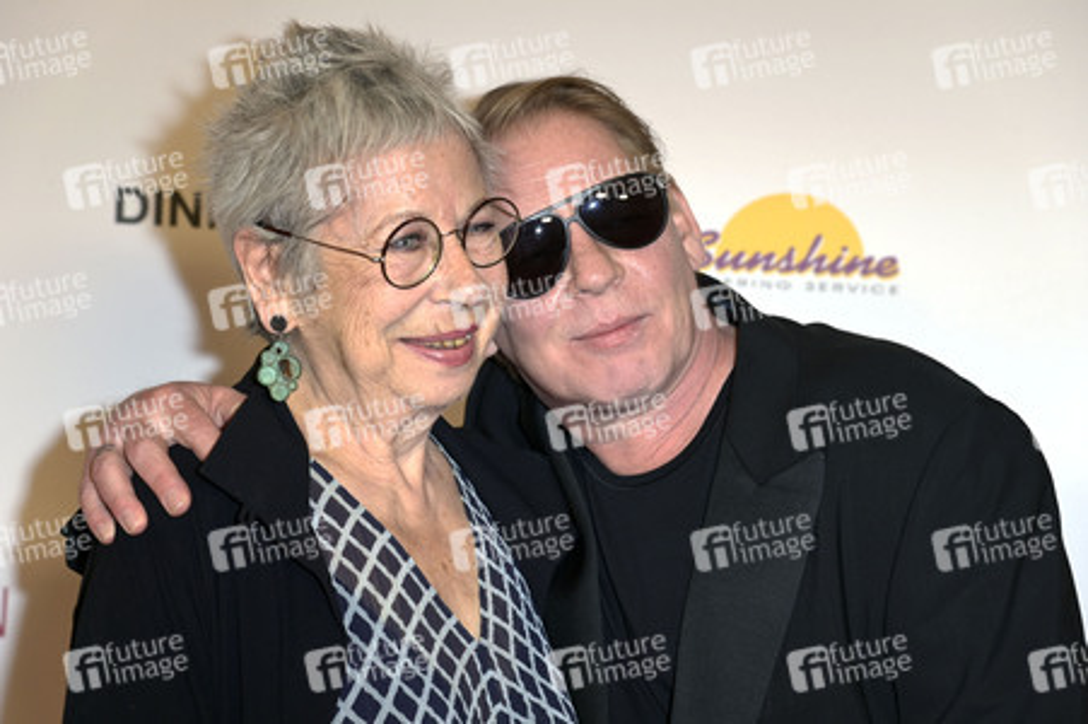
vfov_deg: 11.4
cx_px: 544
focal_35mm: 120
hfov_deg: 17.1
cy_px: 362
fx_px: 3624
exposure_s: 1/200
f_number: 5.6
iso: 500
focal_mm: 120
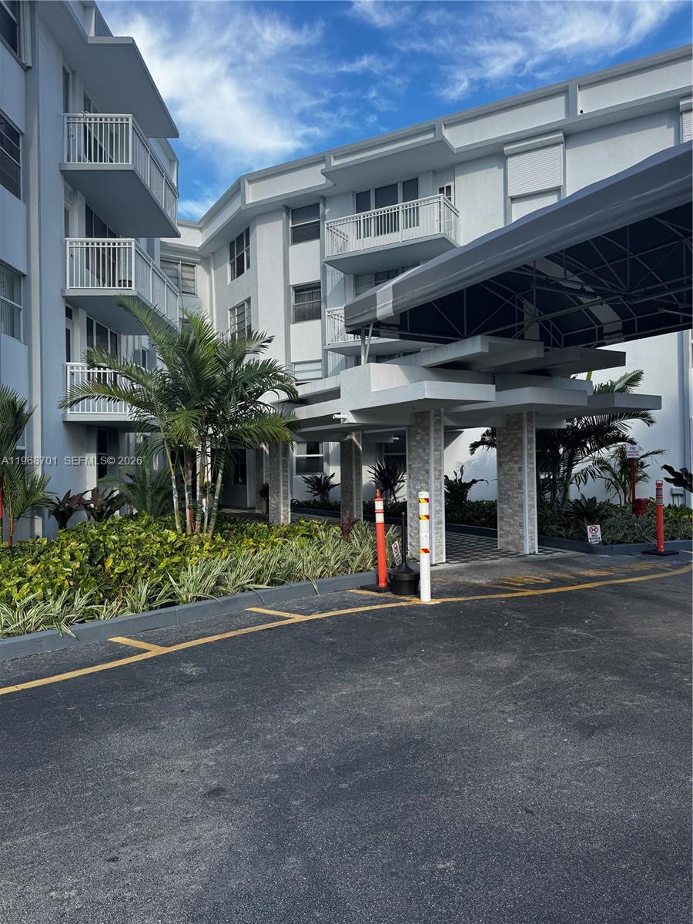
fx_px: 641
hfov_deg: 56.8
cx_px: 346
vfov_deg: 71.6
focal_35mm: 24
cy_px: 462
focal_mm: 6.76
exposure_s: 1/1395
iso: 80
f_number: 1.78
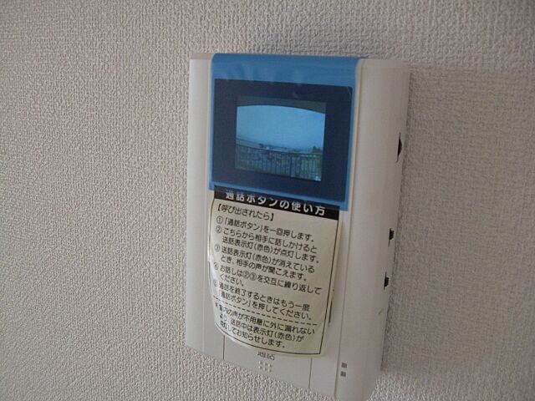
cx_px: 268
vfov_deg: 37.7
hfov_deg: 49.0
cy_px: 200
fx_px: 587
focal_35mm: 38
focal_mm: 6.2
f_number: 2.7
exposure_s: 1/100
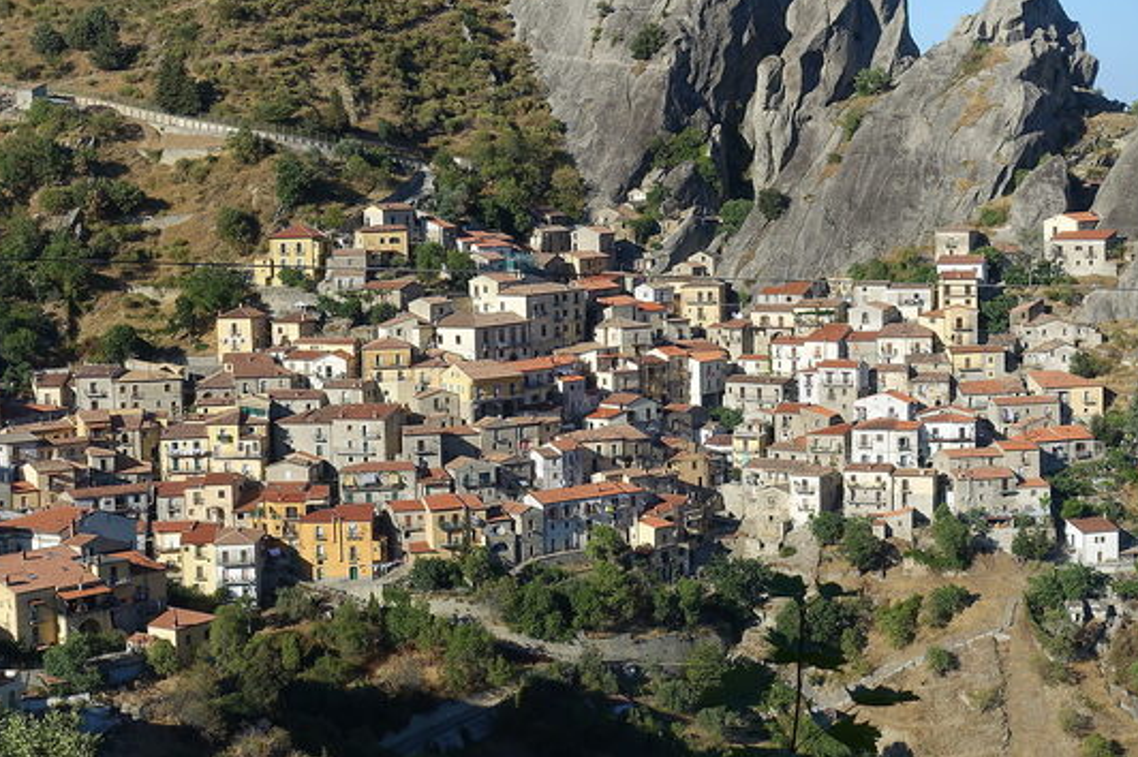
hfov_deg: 25.7
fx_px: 2496
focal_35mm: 79
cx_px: 541
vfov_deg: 17.3
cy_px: 383
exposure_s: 1/500
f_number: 5.6
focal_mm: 25.7
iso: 125
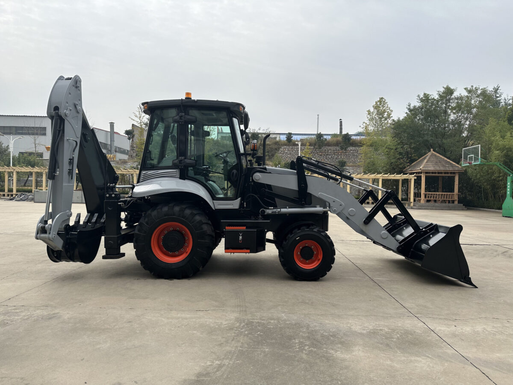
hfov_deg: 71.6
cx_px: 256
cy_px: 192
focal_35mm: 24
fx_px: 356
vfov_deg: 56.8
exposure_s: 1/4184
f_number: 1.78
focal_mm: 6.86
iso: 80
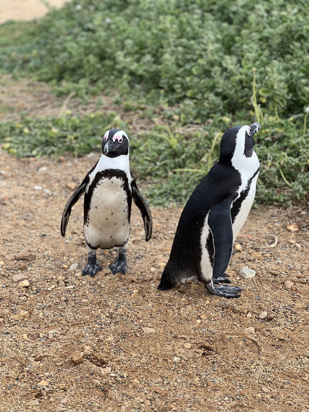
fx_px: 916
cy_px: 206
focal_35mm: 77
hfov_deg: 19.1
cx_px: 154
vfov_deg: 25.3
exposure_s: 1/121
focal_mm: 9
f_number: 2.8
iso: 32
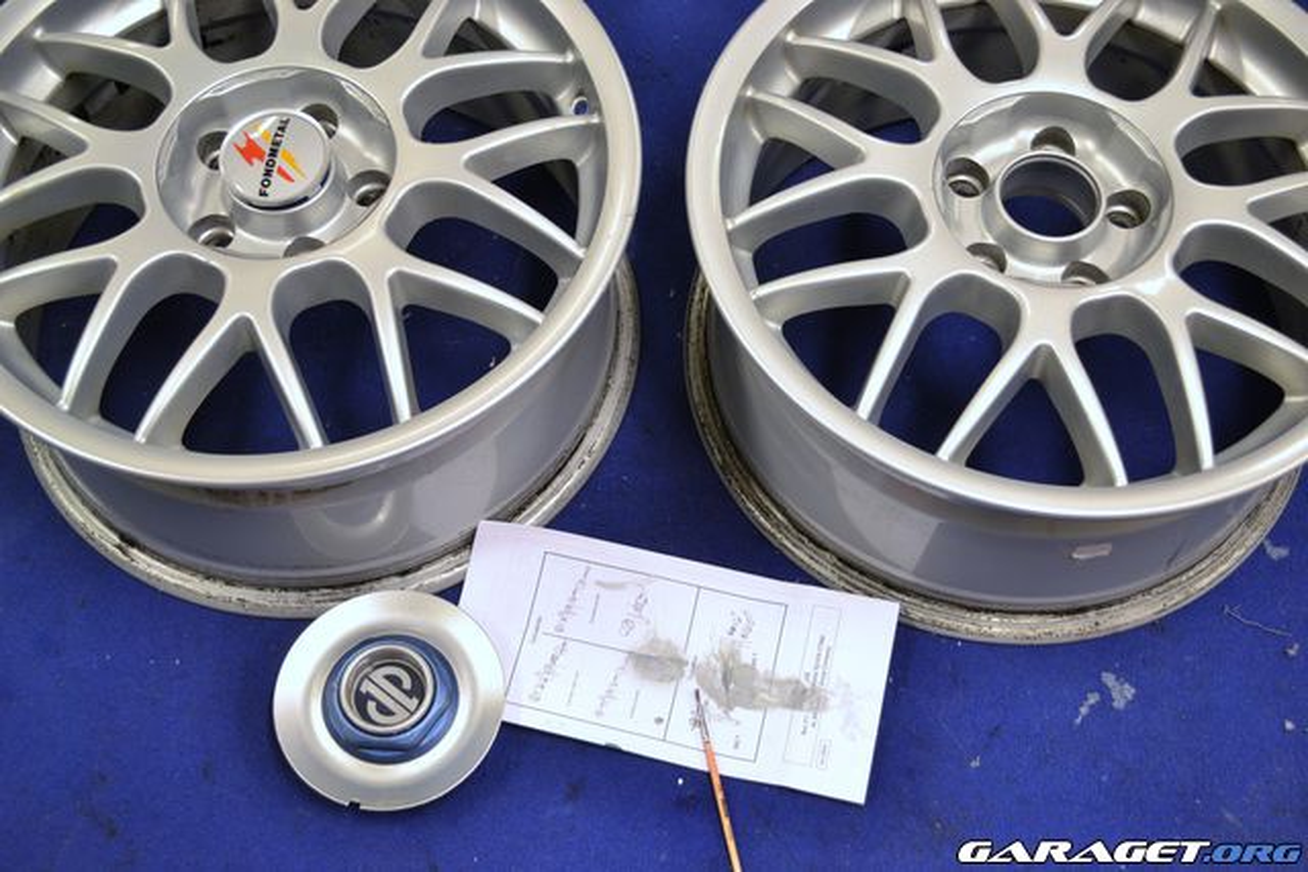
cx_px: 654
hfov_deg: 43.6
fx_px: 1635
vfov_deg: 29.9
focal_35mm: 45
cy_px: 436
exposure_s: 1/15
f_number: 4.5
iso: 400
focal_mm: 30
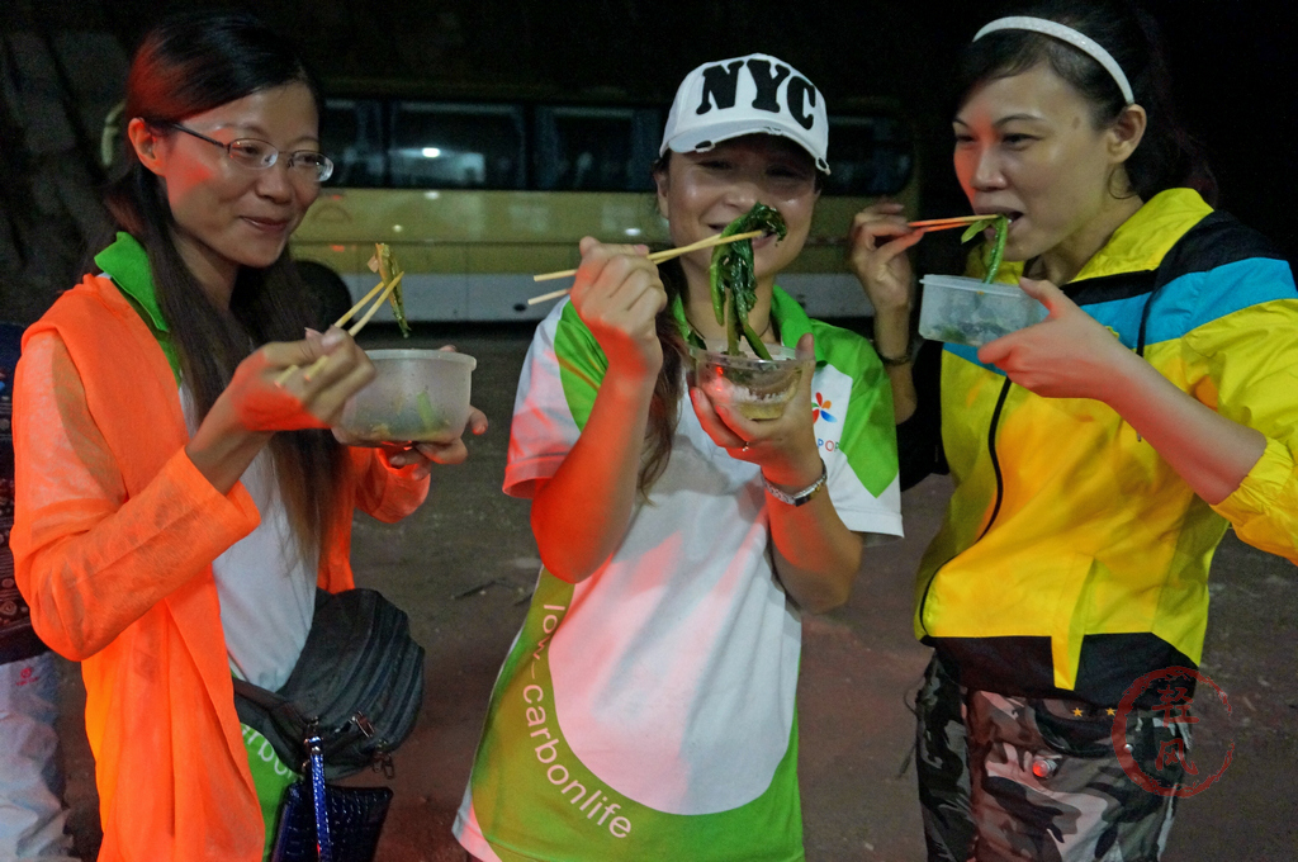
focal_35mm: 32
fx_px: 1134
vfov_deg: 41.6
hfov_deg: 59.6
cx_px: 649
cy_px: 431
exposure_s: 1/25
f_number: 4
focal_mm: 21
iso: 3200
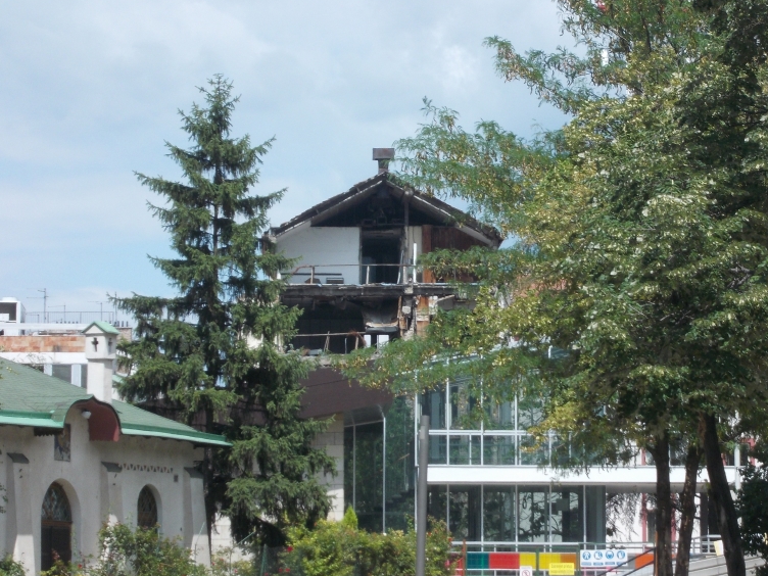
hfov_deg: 13.3
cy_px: 277
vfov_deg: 10.0
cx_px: 400
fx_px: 3306
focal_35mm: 149
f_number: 6.8
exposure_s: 1/200
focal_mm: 20
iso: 80
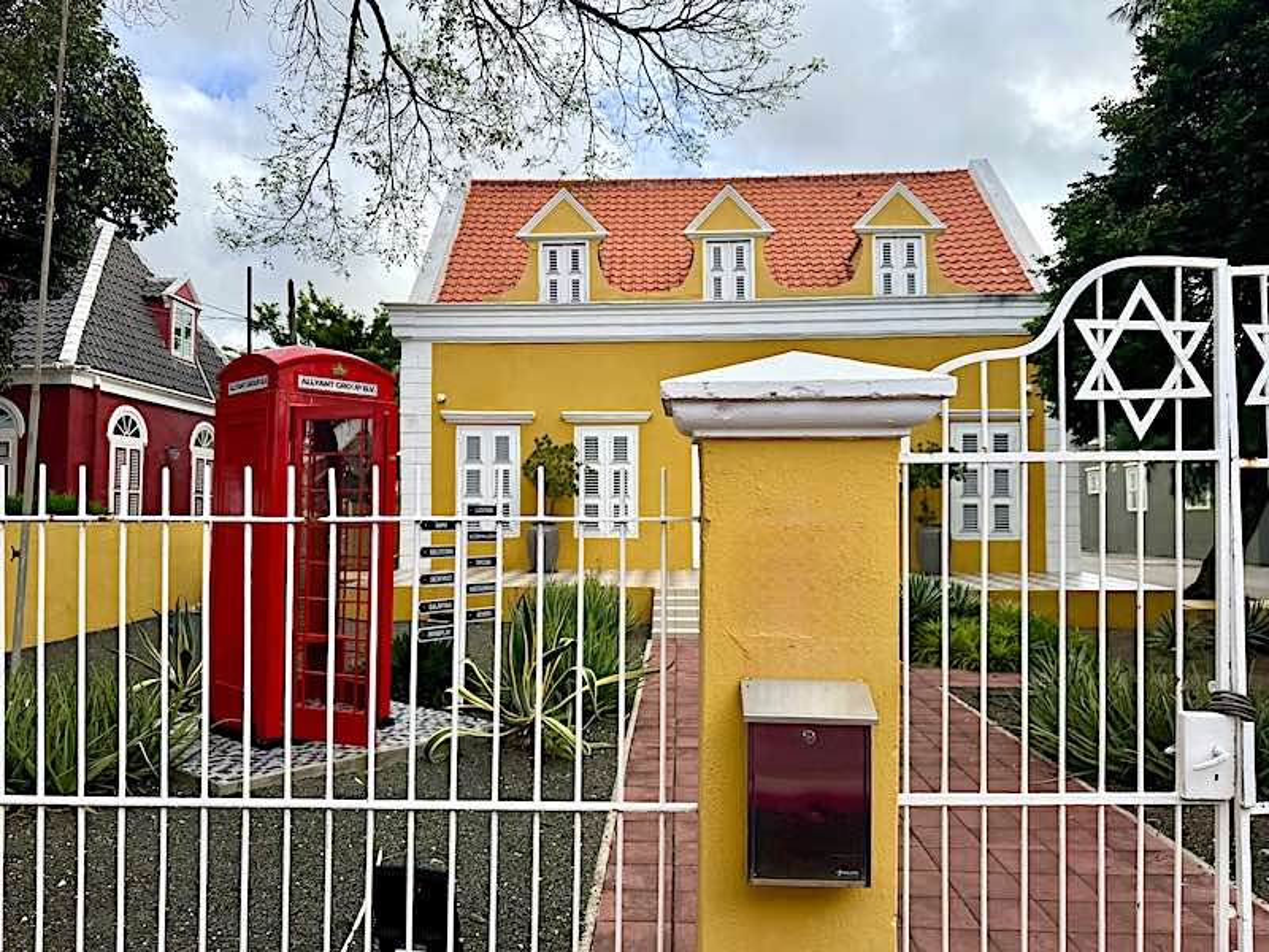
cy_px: 476
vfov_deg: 56.8
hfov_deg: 71.6
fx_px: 880
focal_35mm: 24
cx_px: 634
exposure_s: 1/1339
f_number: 1.78
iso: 80
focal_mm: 6.76
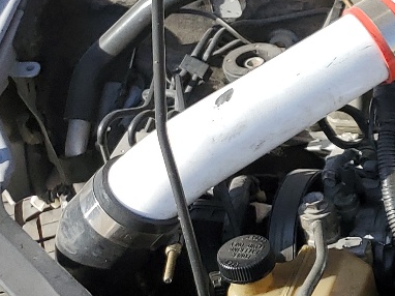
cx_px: 779
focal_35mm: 109
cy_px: 127
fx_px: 1243
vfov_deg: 13.6
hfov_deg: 14.9
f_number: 1.5
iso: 50
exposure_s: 1/1667
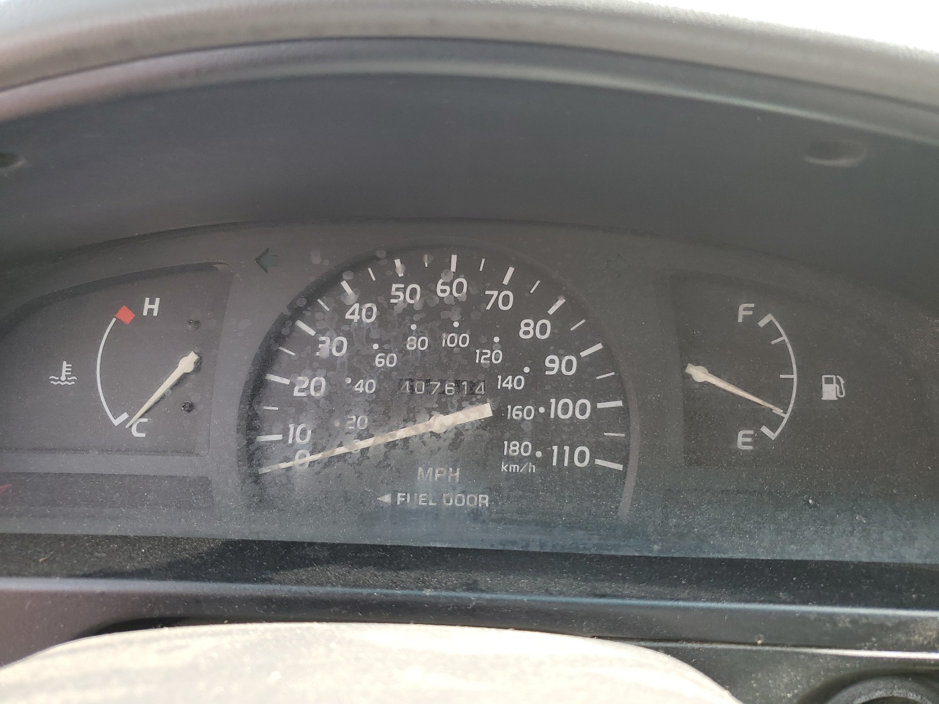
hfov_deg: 67.3
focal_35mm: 26
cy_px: 352
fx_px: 705
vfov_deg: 53.1
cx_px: 470
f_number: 1.5
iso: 50
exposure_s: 1/278
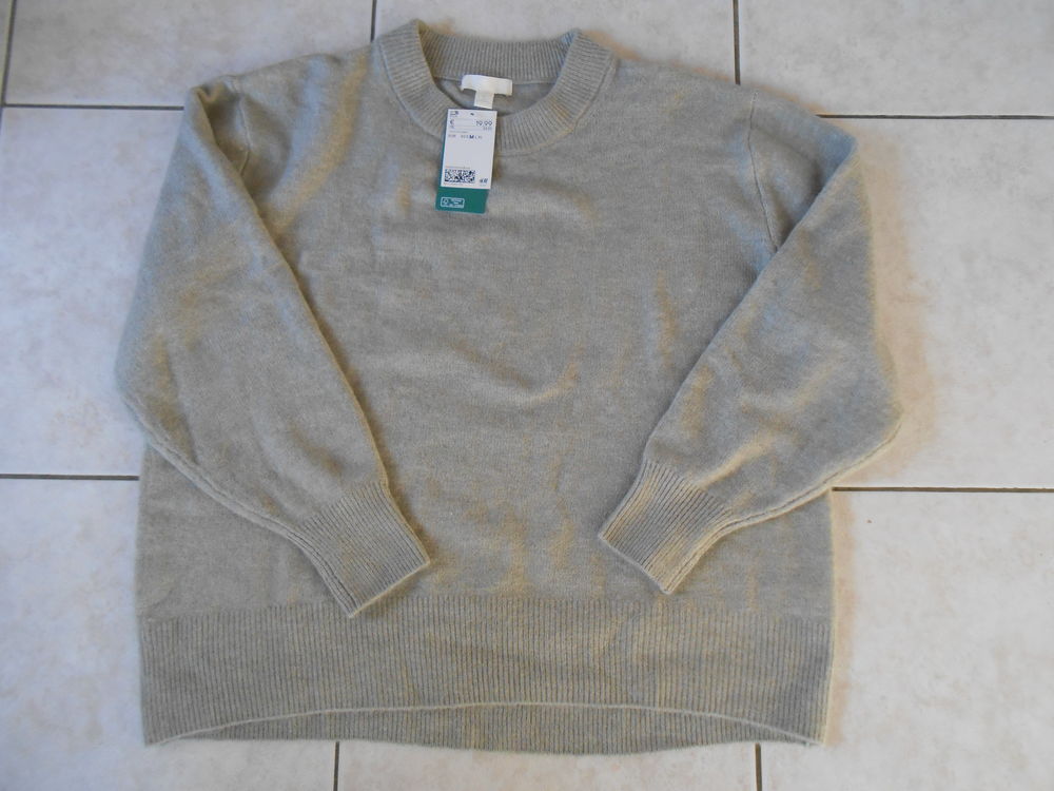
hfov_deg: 67.3
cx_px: 527
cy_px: 396
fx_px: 792
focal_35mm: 26
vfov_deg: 53.1
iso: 320
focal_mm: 4.6
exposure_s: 1/30
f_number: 3.5
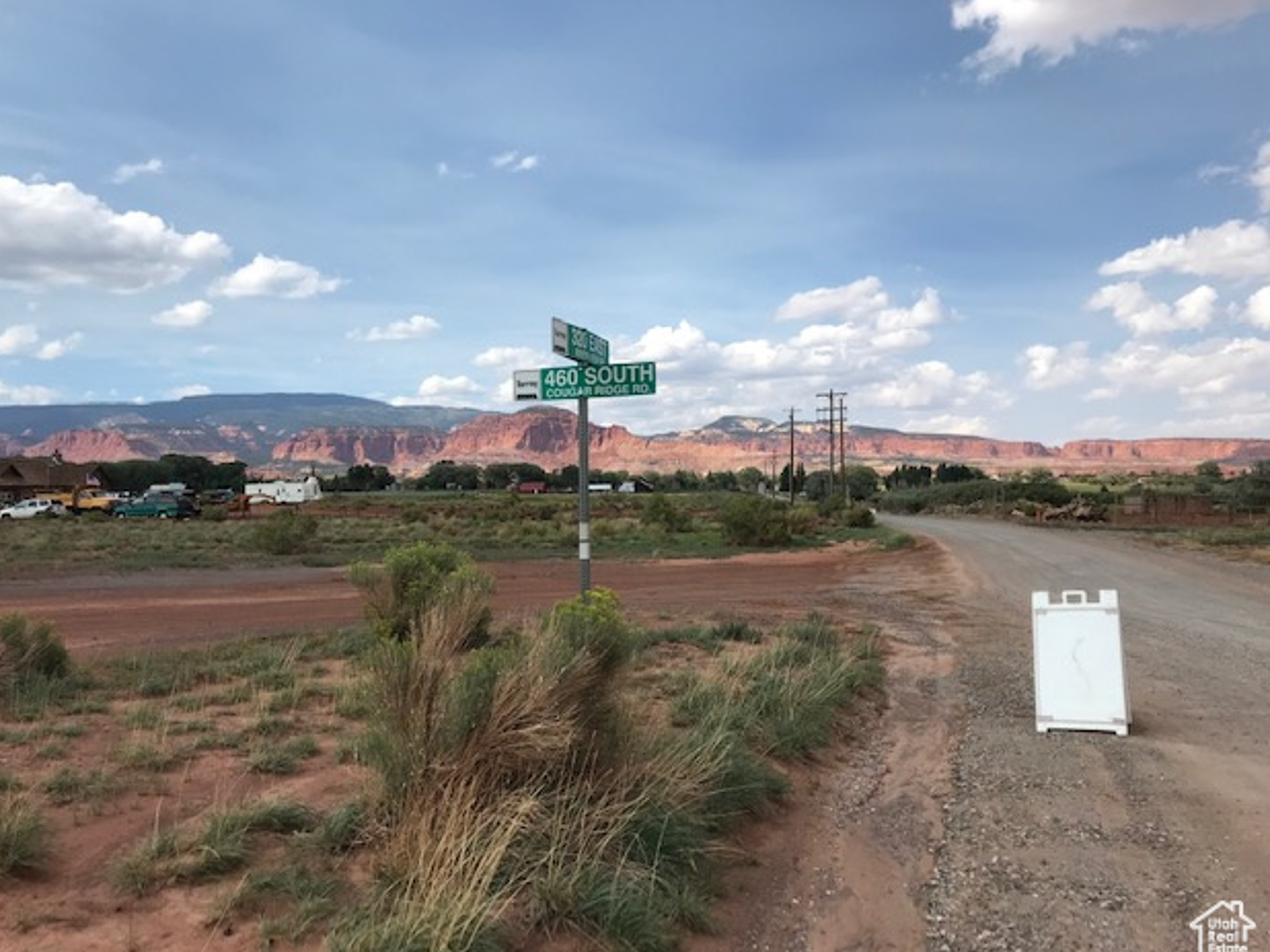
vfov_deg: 48.2
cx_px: 614
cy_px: 487
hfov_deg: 61.7
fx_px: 1064
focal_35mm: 29
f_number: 1.8
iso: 20
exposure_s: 1/2907
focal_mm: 3.99
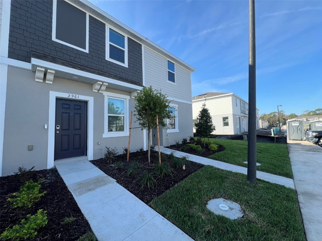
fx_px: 121
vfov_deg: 89.9
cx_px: 161
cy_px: 120
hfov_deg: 106.2
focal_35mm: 13
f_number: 1.8
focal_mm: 1.57
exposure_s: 1/713
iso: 32
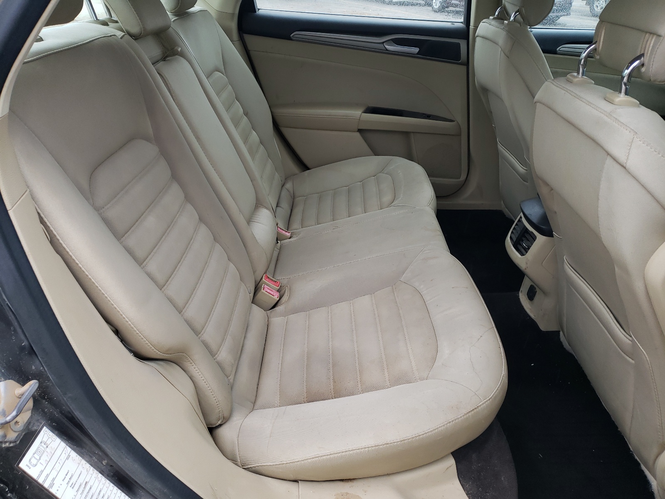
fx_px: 499
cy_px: 250
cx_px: 332
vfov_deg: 53.1
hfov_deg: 67.3
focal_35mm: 26
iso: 60
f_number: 1.5
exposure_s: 1/120
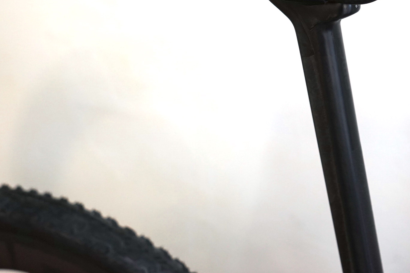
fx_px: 728
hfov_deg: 30.9
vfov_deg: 21.0
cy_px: 57
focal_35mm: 64
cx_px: 303
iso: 800
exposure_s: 1/160
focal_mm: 39
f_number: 4
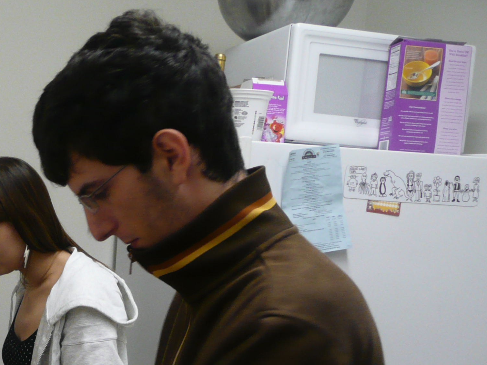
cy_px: 334
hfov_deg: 31.2
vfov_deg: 24.8
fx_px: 802
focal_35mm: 57
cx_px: -4
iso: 200
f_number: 3.3
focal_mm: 4.6
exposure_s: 1/15
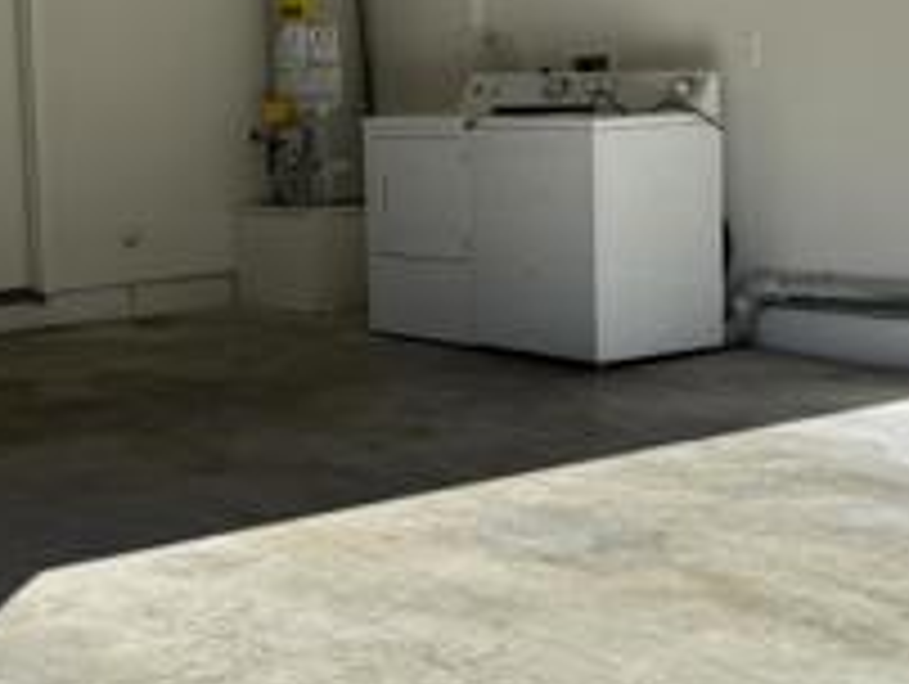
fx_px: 1998
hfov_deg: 25.2
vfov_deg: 19.3
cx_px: 189
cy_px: 212
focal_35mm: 76
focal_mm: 6.76
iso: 100
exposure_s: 1/3425
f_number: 1.78
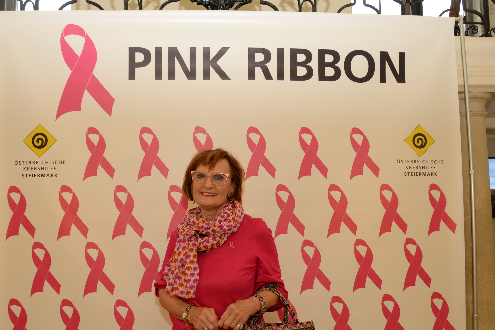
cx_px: 222
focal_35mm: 29
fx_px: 399
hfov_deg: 63.5
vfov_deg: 44.8
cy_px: 196
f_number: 7.1
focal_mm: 24
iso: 800
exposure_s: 1/60
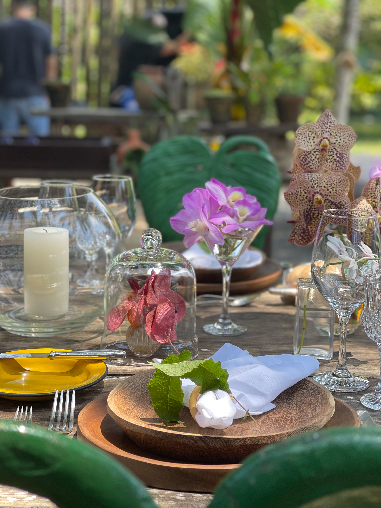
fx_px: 939
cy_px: 254
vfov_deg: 30.3
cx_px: 190
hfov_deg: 22.9
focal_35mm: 64
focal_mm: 7.5
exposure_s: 1/121
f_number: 2.2
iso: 25
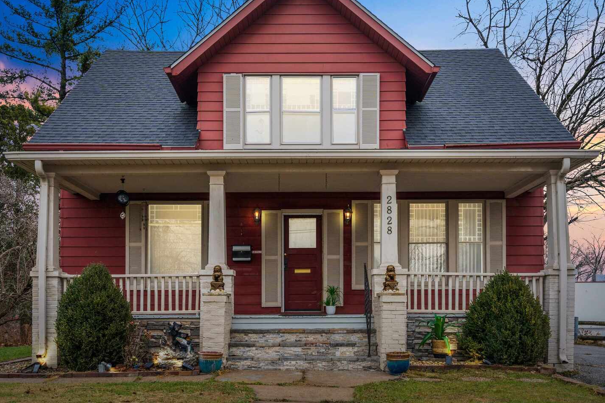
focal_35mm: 33
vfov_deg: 39.9
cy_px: 178
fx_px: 554
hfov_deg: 57.2
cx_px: 296
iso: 400
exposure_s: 1/50
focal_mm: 29
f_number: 9
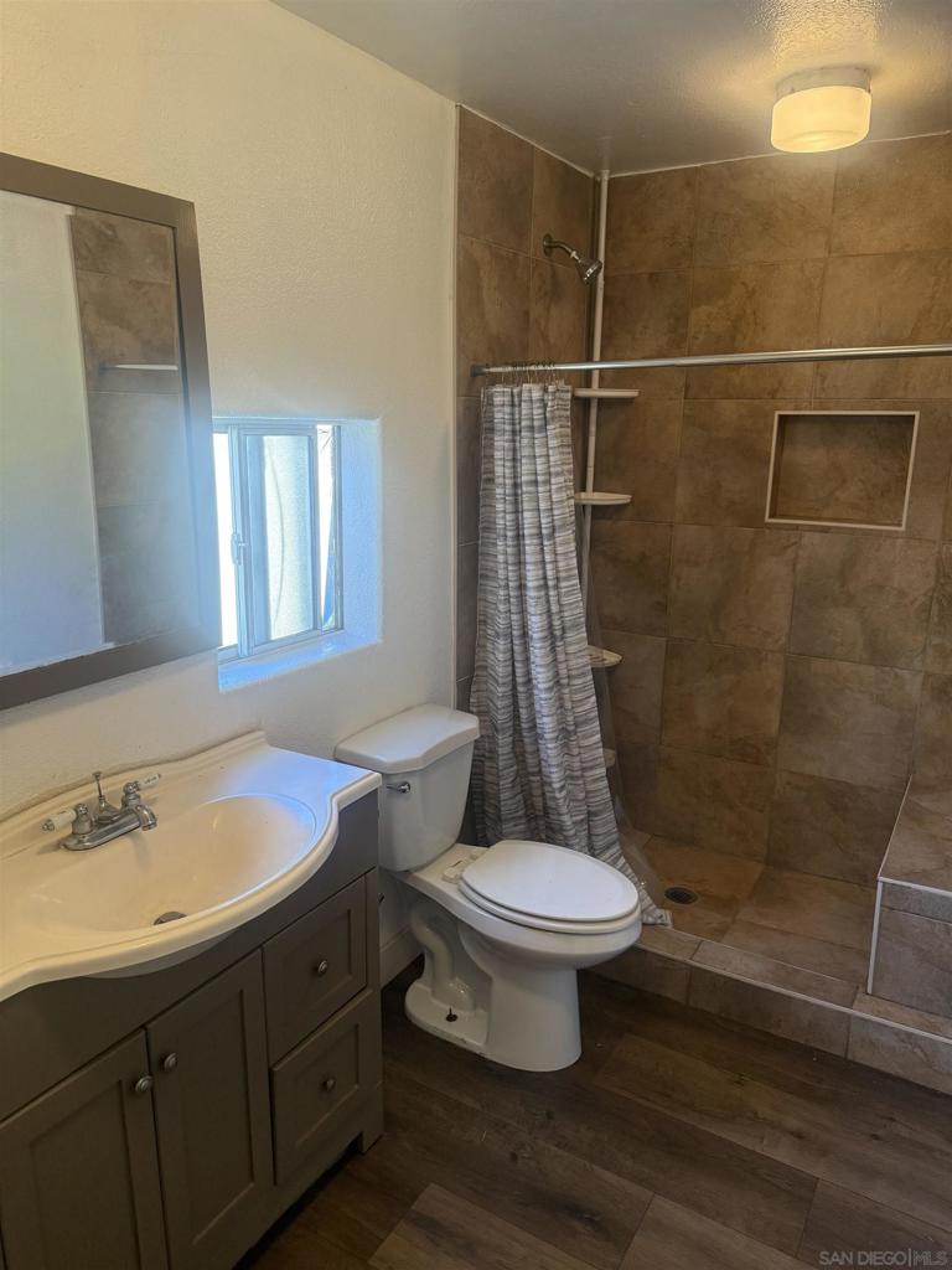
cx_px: 476
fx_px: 880
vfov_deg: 71.6
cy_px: 635
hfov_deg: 56.8
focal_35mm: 24
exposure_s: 1/120
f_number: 1.78
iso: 250
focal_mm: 6.76
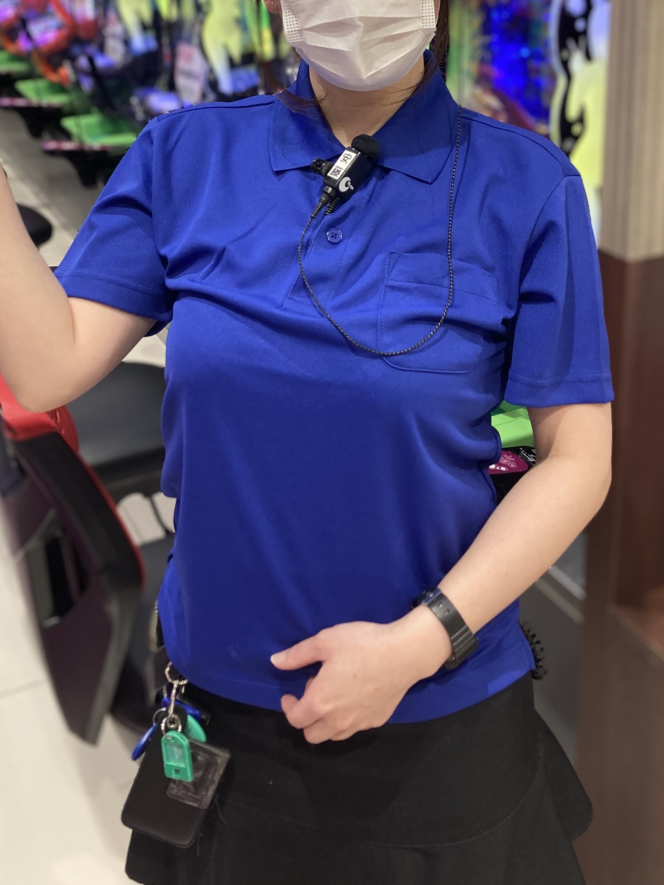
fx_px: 1151
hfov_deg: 32.2
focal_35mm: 45
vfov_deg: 40.6
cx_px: 343
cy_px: 200
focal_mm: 3.99
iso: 50
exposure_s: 1/97
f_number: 1.8
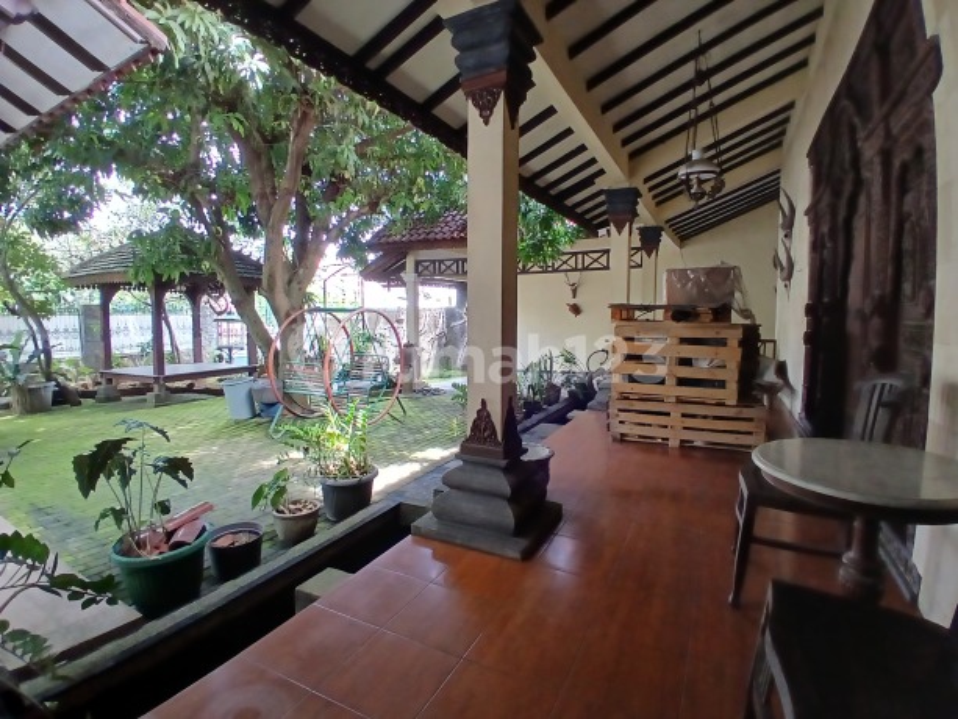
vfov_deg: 74.7
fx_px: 471
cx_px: 479
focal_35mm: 17
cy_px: 360
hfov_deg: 91.0
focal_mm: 1.4
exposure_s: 1/50
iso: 125
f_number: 2.2
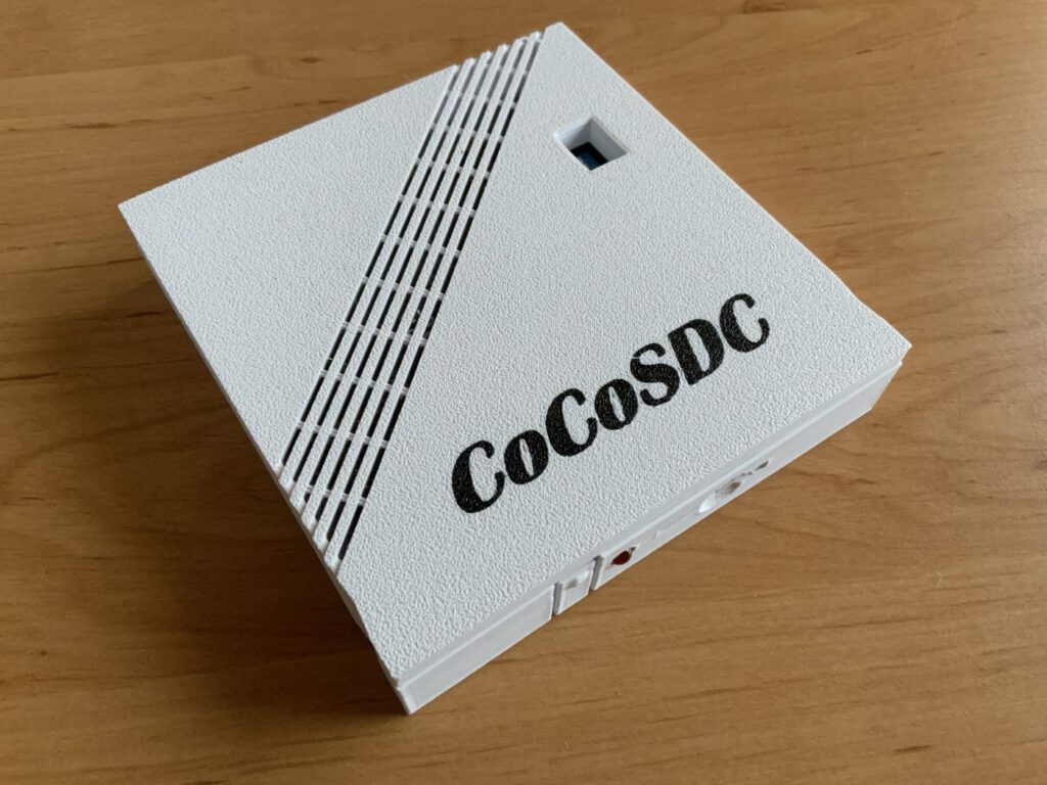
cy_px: 392
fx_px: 877
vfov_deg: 48.2
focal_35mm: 29
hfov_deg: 61.7
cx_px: 524
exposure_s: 1/60
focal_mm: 3
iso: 250
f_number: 1.8
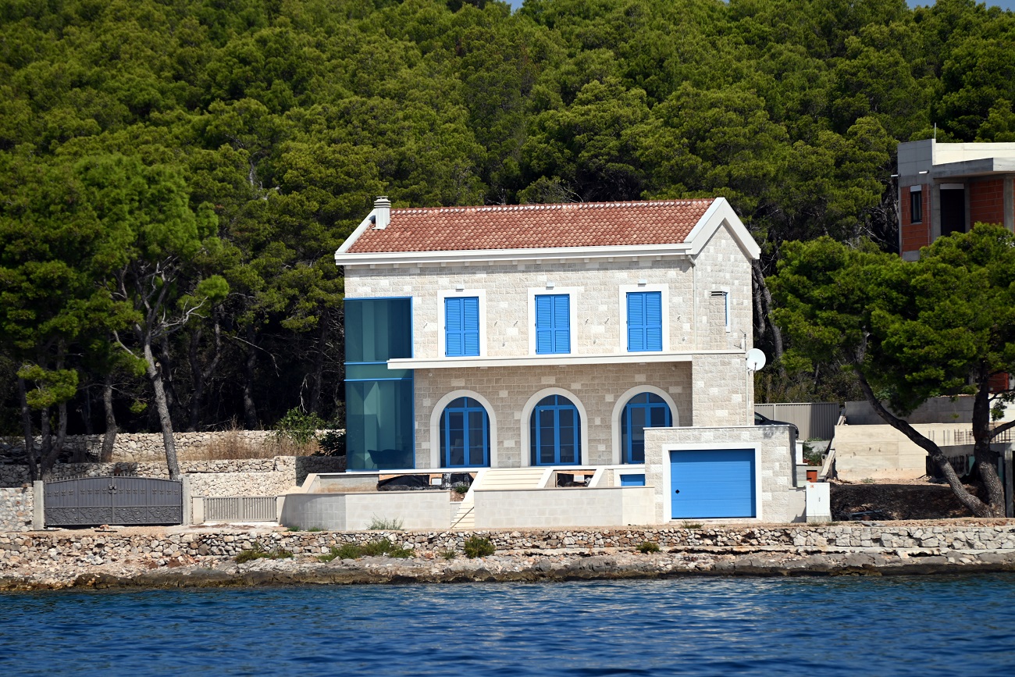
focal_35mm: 300
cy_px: 338
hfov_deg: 6.9
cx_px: 508
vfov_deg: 4.6
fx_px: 8459
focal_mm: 300
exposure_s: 1/1000
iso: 125
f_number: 5.6
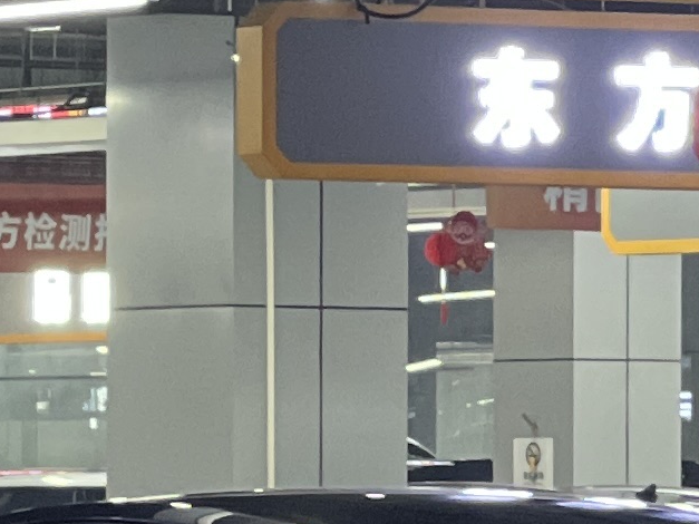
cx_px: -114
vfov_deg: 3.0
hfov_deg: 4.0
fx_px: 9994
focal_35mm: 495
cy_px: 934
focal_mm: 9
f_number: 2.8
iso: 250
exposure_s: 1/33
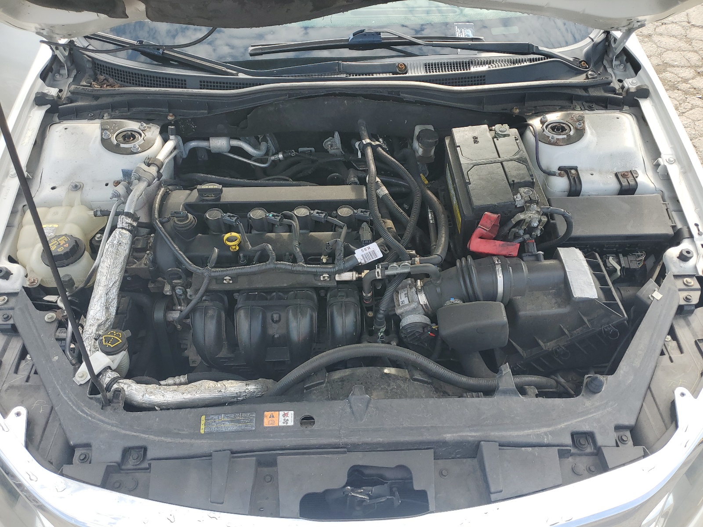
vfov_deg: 53.1
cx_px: 352
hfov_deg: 67.3
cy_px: 264
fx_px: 528
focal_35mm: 26
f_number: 1.5
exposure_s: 1/526
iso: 50
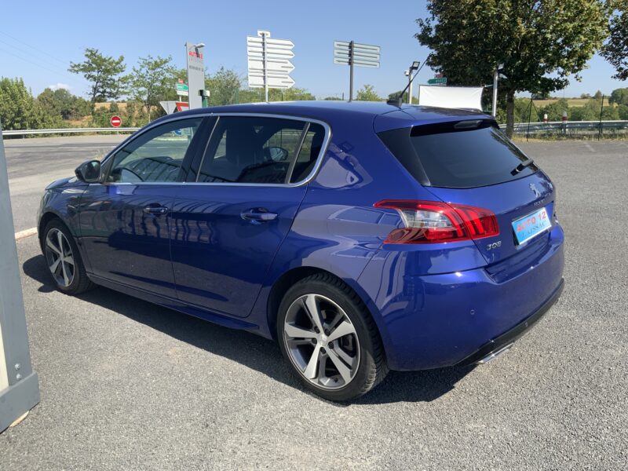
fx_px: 526
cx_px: 314
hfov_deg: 61.7
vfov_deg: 48.2
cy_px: 236
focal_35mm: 29
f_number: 1.8
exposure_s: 1/978
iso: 16
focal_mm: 3
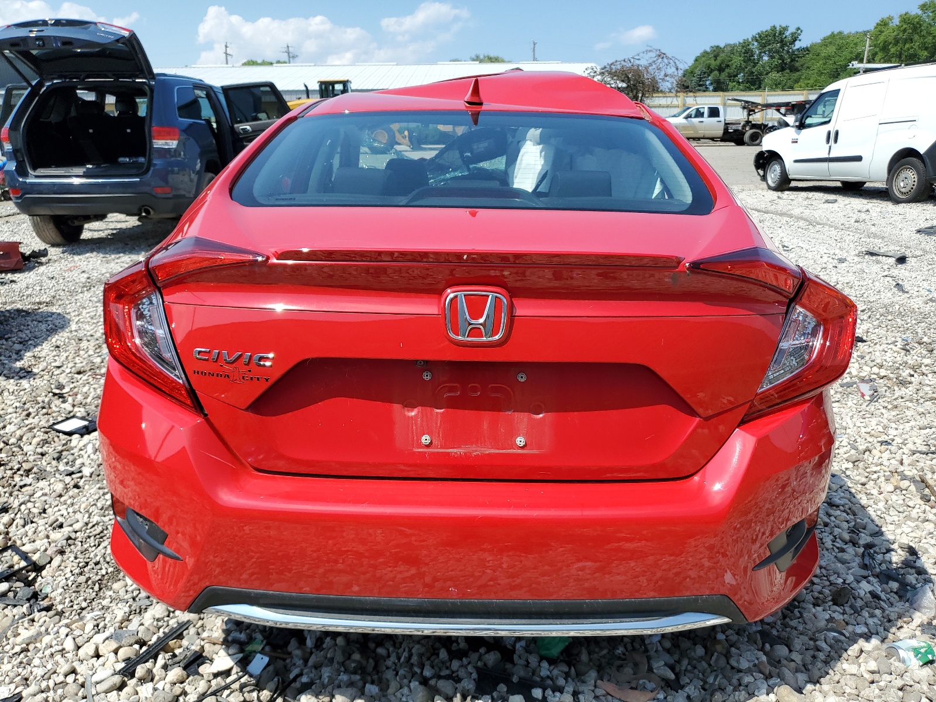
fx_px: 703
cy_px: 351
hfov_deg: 67.3
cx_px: 468
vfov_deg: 53.1
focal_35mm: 26
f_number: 1.5
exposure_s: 1/2500
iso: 50
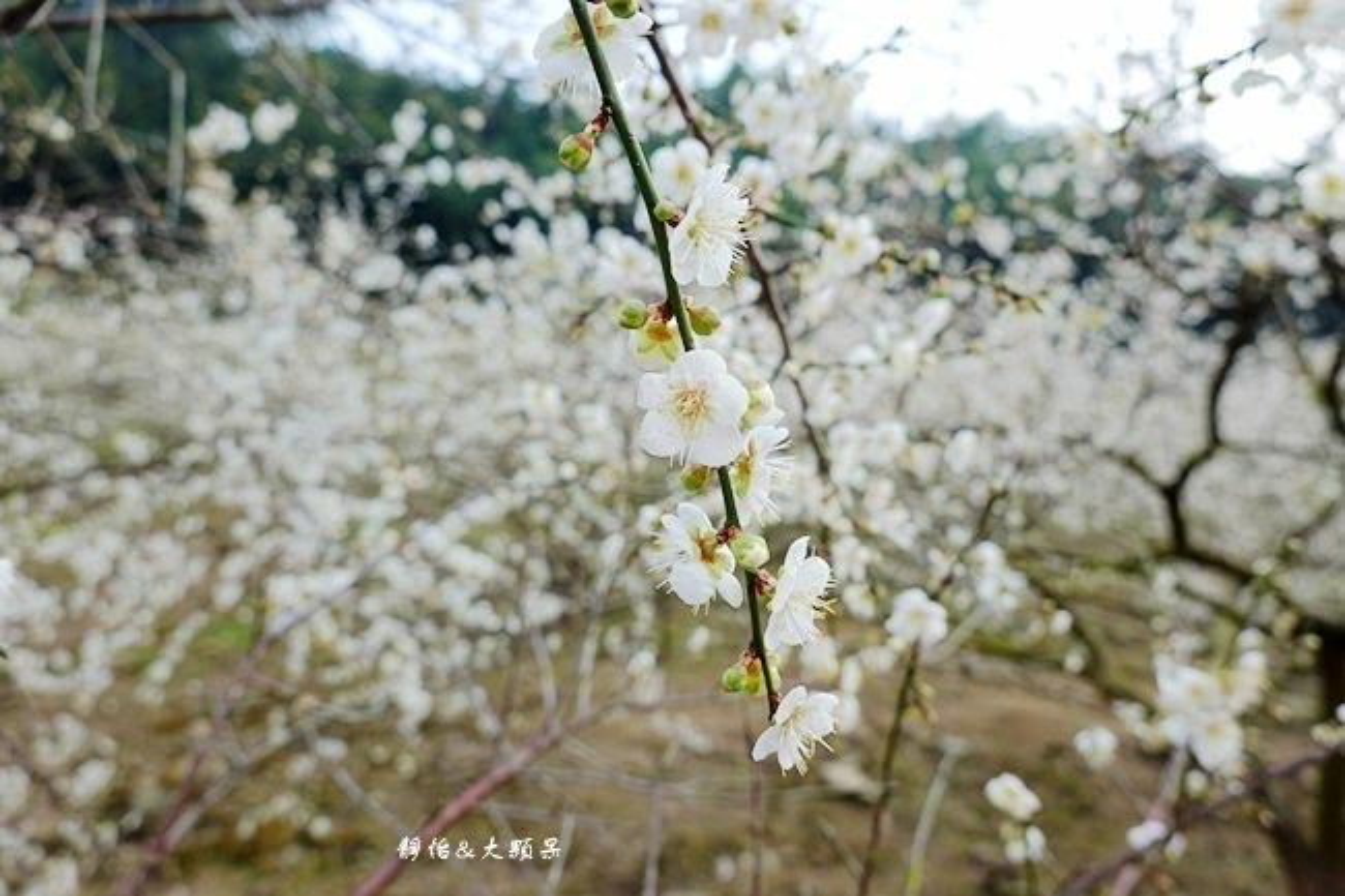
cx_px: 672
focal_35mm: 24
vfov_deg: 53.1
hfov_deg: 73.8
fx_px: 896
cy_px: 448
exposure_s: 1/125
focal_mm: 9
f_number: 2.8
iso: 125
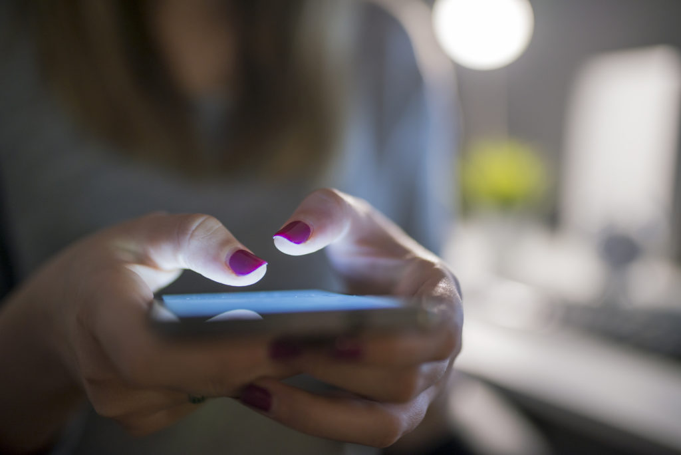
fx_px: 662
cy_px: 228
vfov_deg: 37.9
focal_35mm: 35
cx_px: 340
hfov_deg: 54.4
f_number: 1.4
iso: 250
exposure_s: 1/100
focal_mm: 35
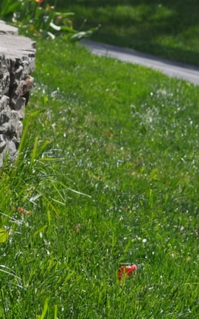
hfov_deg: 5.5
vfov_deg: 9.1
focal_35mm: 230
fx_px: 1996
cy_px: 61
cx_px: -261
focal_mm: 44
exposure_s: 1/400
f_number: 10
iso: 200
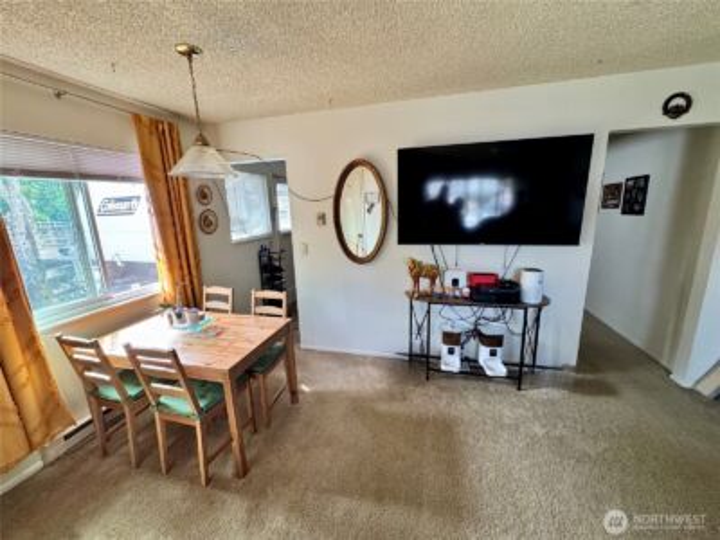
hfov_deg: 102.1
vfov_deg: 85.7
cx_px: 360
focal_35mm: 14
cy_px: 270
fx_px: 291
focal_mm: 2.22
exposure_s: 1/79
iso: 320
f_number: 2.2
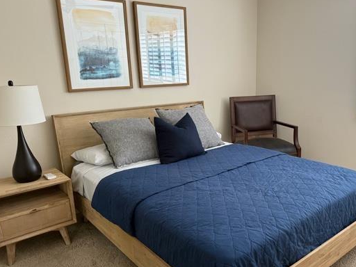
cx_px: 216
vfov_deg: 46.7
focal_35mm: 30
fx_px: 309
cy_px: 152
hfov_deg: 59.4
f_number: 1.78
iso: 400
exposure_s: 1/60
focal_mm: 6.76
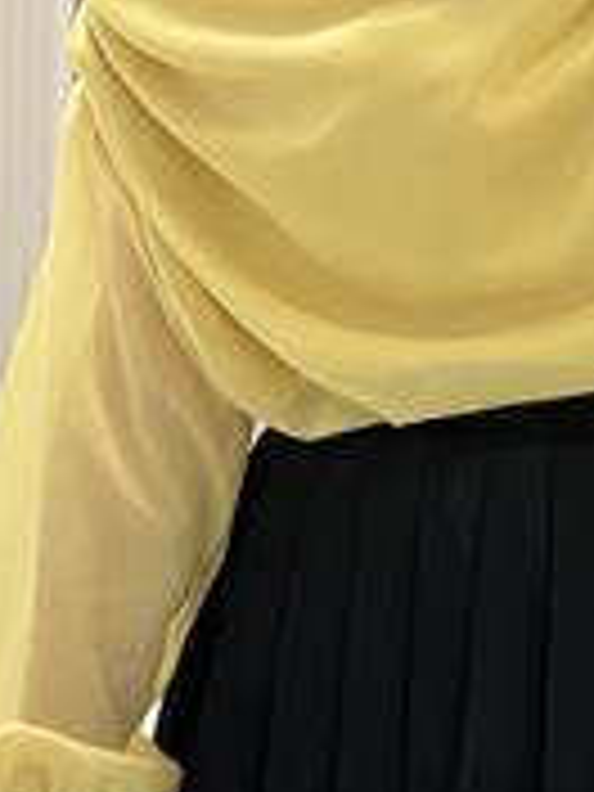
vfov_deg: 13.5
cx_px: 594
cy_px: 115
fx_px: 3318
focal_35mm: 145
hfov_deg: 10.2
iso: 80
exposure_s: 1/275
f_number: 1.78
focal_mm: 6.86
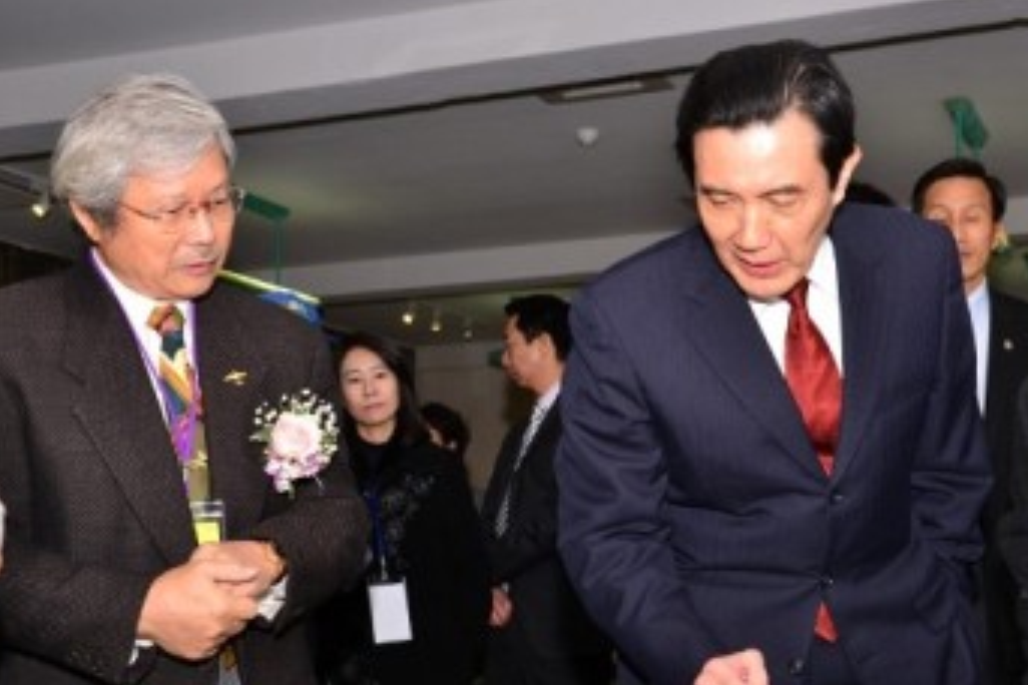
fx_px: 1570
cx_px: 598
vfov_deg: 24.6
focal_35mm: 55
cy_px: 415
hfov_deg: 36.2
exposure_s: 1/60
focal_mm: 28
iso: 400
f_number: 5.6
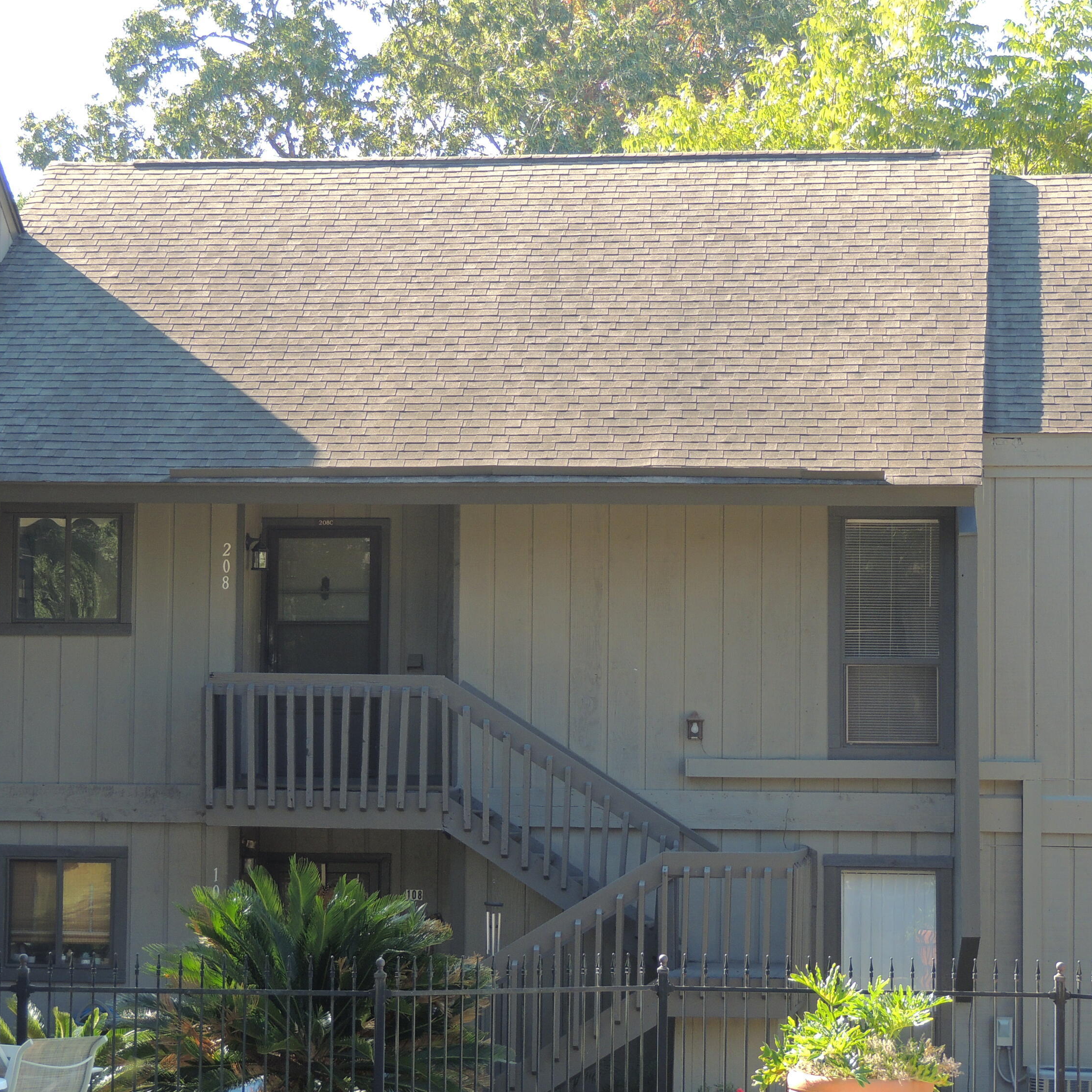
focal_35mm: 118
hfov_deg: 14.8
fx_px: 4211
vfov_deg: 14.8
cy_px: 546
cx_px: 490
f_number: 4.1
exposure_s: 1/100
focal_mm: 17.8
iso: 125
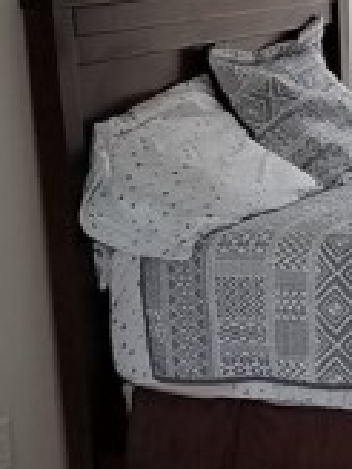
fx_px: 1654
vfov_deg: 16.0
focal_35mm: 122
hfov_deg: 12.0
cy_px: 406
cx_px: 338
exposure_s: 1/60
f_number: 1.7
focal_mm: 4.2
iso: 80
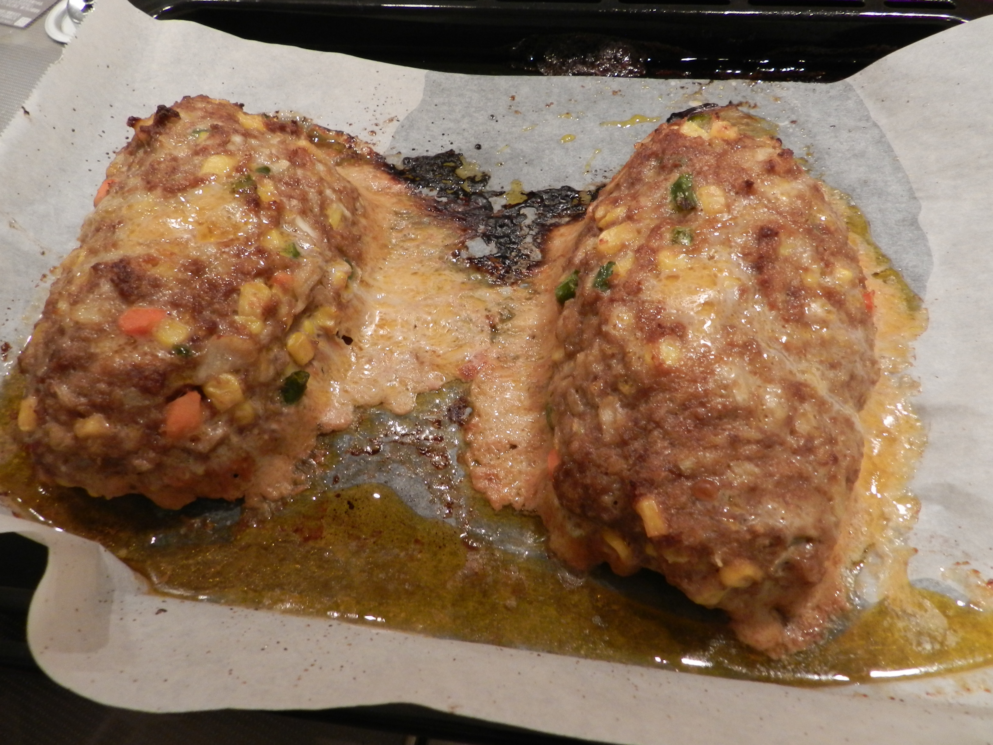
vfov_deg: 58.9
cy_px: 372
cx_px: 496
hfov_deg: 73.9
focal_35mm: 23
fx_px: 660
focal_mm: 4
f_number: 3.4
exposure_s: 1/13
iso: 400
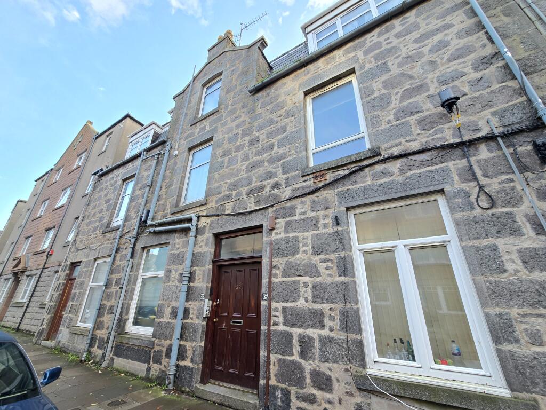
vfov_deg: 89.9
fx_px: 205
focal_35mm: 13
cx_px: 273
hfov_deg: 106.2
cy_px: 205
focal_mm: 2.2
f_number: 2.2
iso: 50
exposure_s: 1/110
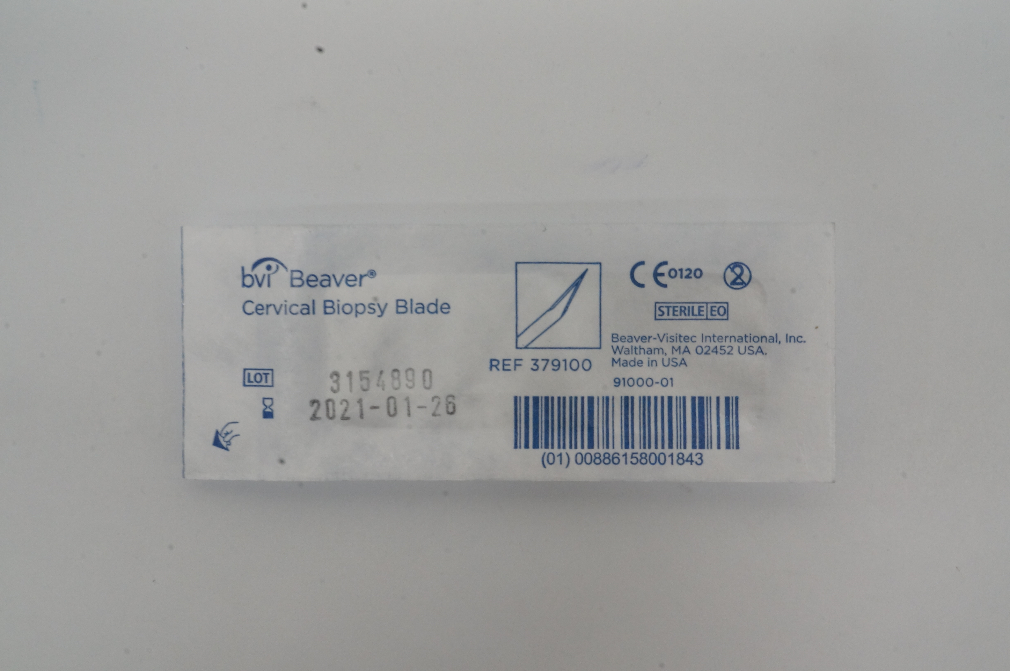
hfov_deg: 53.2
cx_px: 505
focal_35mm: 36
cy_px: 336
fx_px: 1009
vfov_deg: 36.8
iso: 800
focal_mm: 24
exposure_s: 1/8
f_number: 25
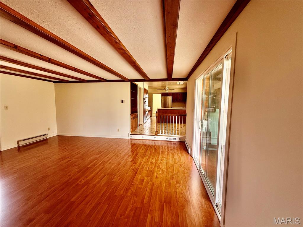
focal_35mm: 14
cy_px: 114
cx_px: 152
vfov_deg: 85.7
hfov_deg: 102.1
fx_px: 123
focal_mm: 2.22
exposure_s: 1/99
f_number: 2.2
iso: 80
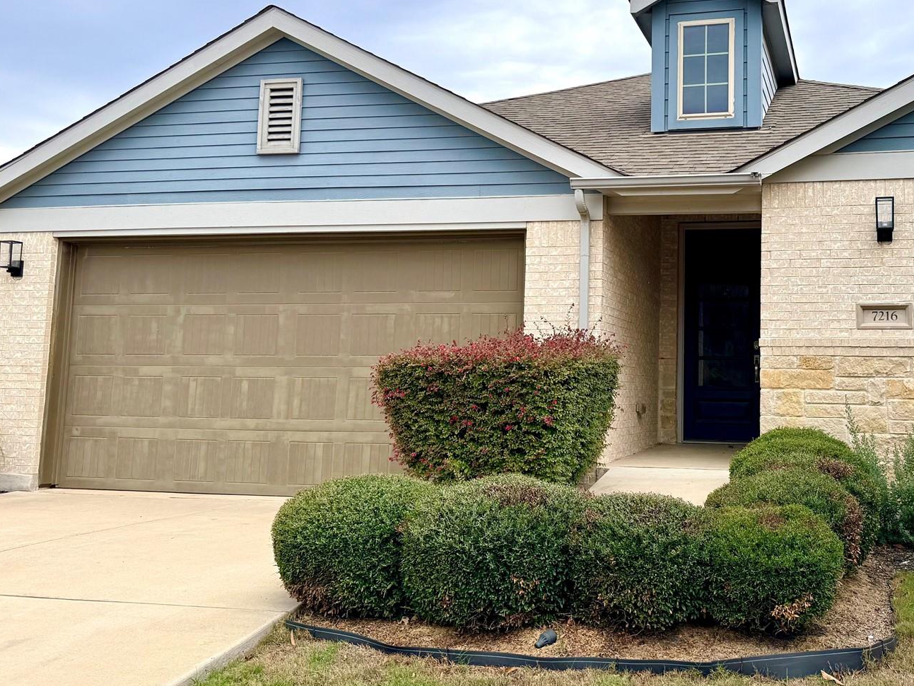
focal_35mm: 38
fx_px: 1003
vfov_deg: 37.6
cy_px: 272
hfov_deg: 47.7
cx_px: 648
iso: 80
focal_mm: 6.76
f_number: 1.78
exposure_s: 1/1018
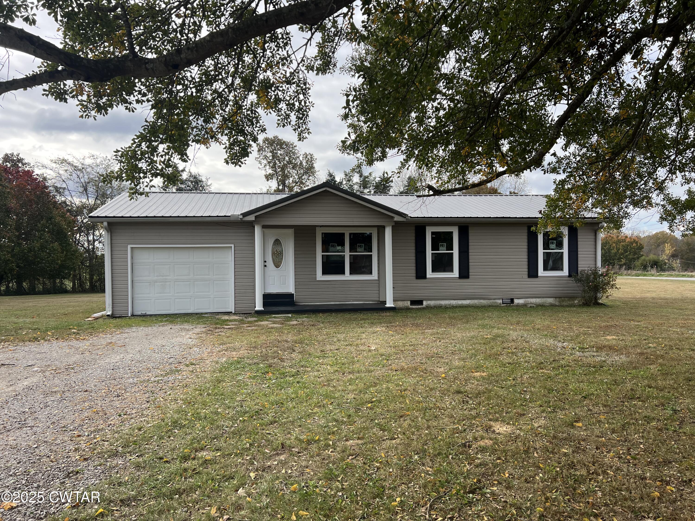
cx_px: 348
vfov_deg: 53.1
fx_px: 522
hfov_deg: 67.3
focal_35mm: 26
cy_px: 260
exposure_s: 1/1412
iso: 50
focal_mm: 5.7
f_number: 1.5
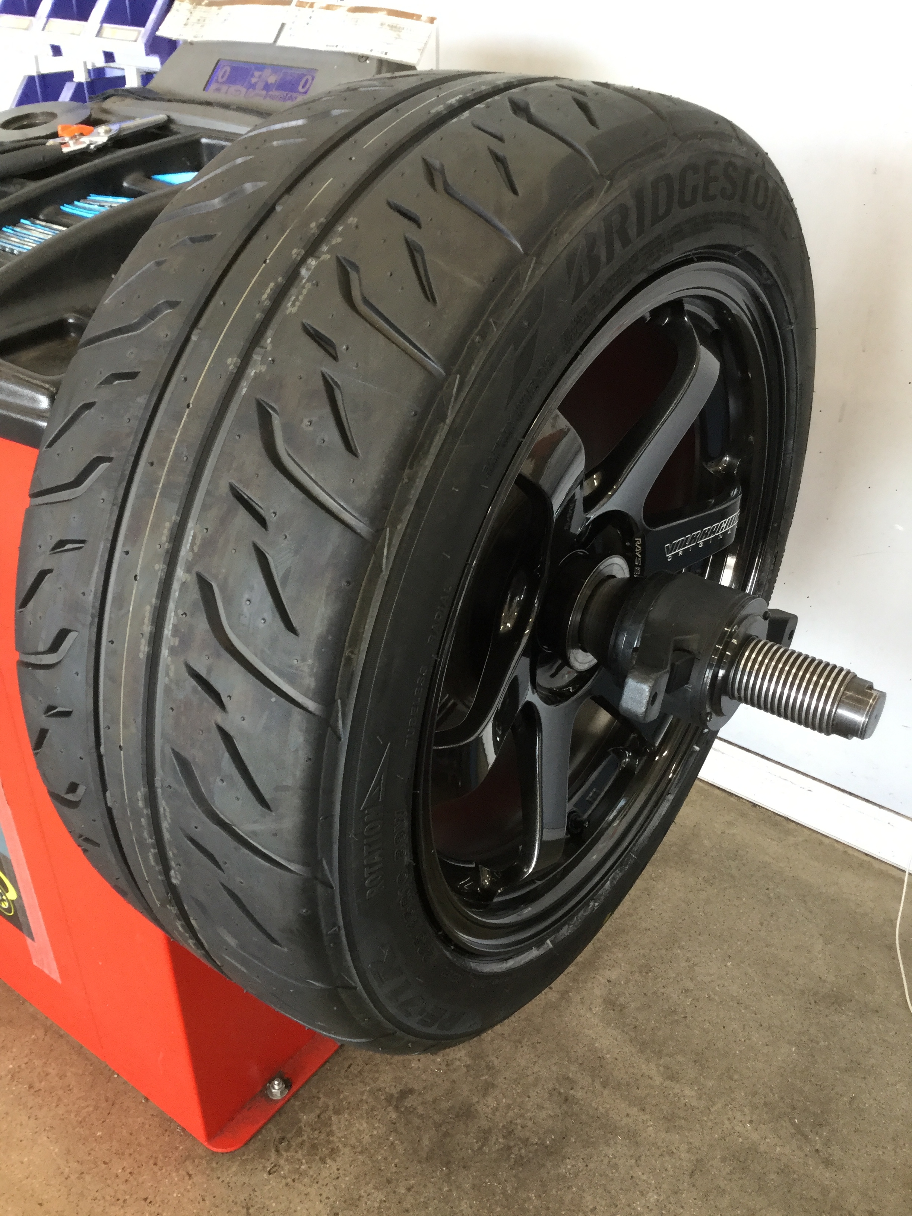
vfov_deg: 58.4
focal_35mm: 31
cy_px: 608
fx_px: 1089
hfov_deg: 45.4
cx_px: 456
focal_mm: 3.3
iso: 64
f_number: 2.4
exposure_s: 1/30
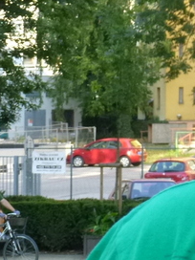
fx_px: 1149
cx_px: 337
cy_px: 47
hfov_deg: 9.3
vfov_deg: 12.8
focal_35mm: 153
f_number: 4.1
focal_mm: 9.2
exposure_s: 1/125
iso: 250
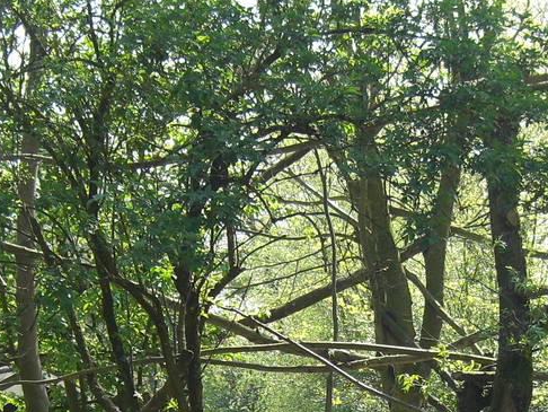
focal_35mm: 125
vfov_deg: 11.7
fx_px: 1980
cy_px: 479
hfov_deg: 15.8
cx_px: 313
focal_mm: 7.9
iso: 80
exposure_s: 1/320
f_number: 2.8
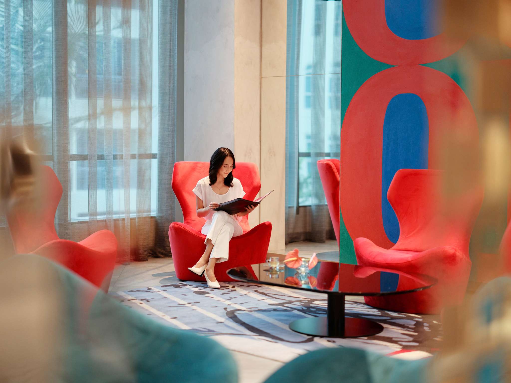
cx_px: 256
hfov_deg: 30.7
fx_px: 930
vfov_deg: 23.3
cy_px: 192
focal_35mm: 63
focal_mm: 80
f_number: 1.7
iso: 1600
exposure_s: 1/60
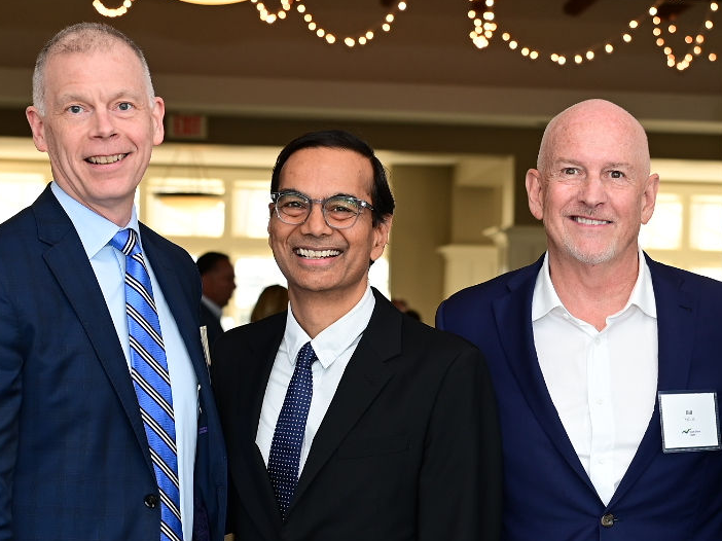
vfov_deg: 16.1
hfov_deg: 21.5
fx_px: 1897
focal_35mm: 91
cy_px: 461
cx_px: 448
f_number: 3.2
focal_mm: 41
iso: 250
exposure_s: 1/160
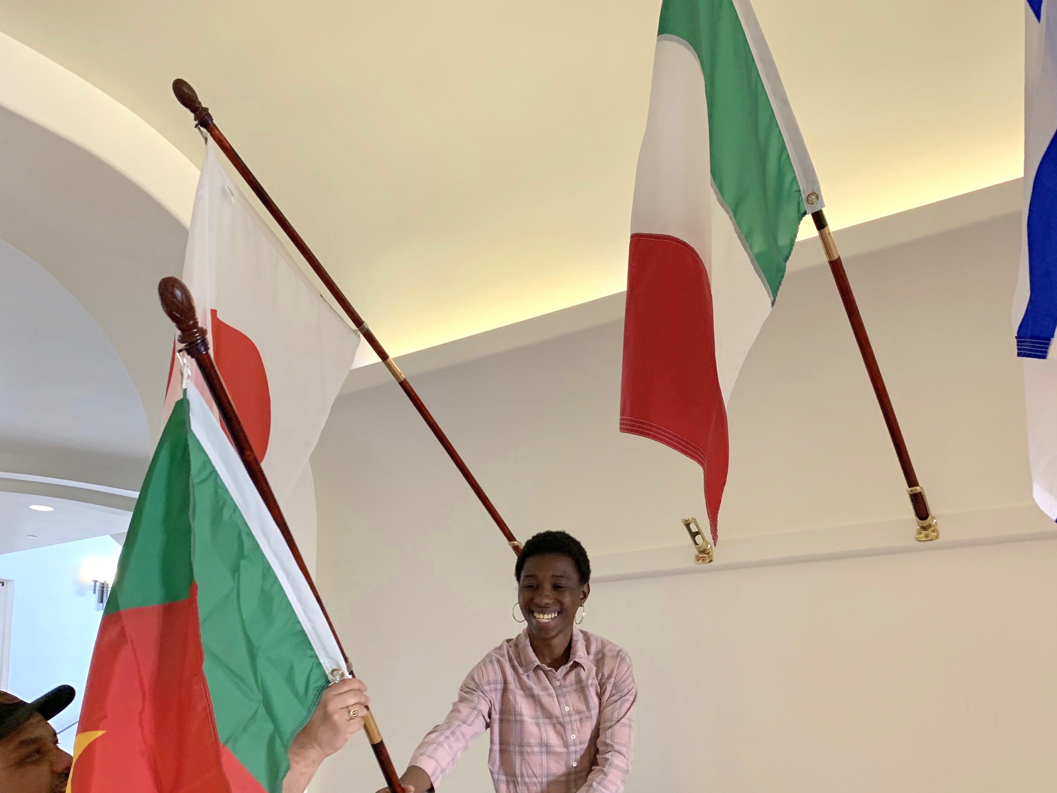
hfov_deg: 52.6
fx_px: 1069
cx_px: 528
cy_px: 667
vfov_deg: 38.7
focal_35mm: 35
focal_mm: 4.2
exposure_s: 1/60
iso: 160
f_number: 1.8
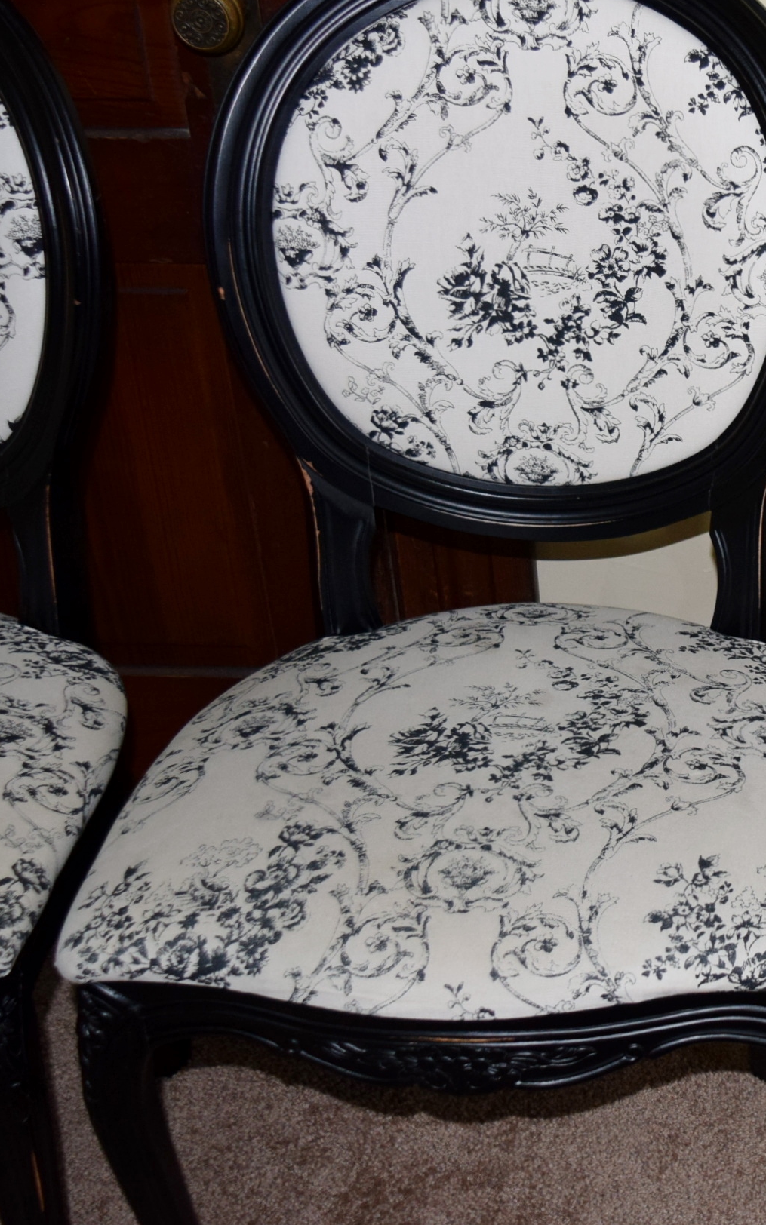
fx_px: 2071
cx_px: 897
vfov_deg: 32.9
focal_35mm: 62
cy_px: 559
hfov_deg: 19.8
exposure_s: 1/60
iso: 800
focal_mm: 22
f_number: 4
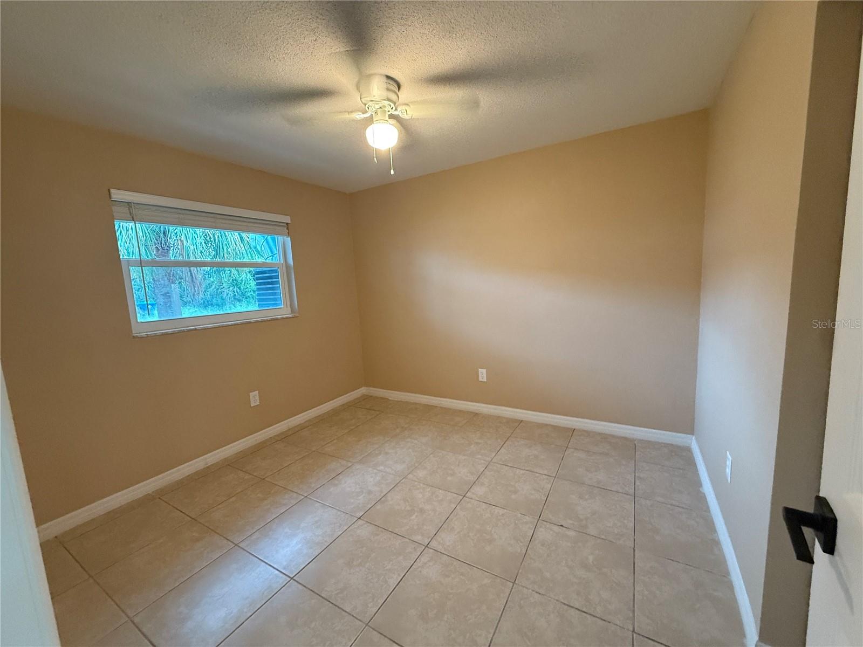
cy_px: 324
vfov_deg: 85.7
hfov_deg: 102.1
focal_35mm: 14
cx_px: 432
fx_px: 349
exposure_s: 1/60
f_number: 2.2
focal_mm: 2.22
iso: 400
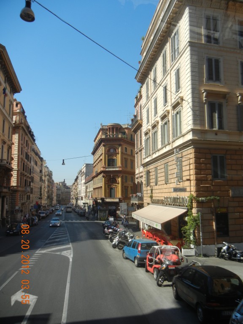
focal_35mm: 30
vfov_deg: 60.0
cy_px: 162
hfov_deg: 46.8
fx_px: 281
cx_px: 122
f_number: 7
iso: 160
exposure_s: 1/280
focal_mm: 5.4
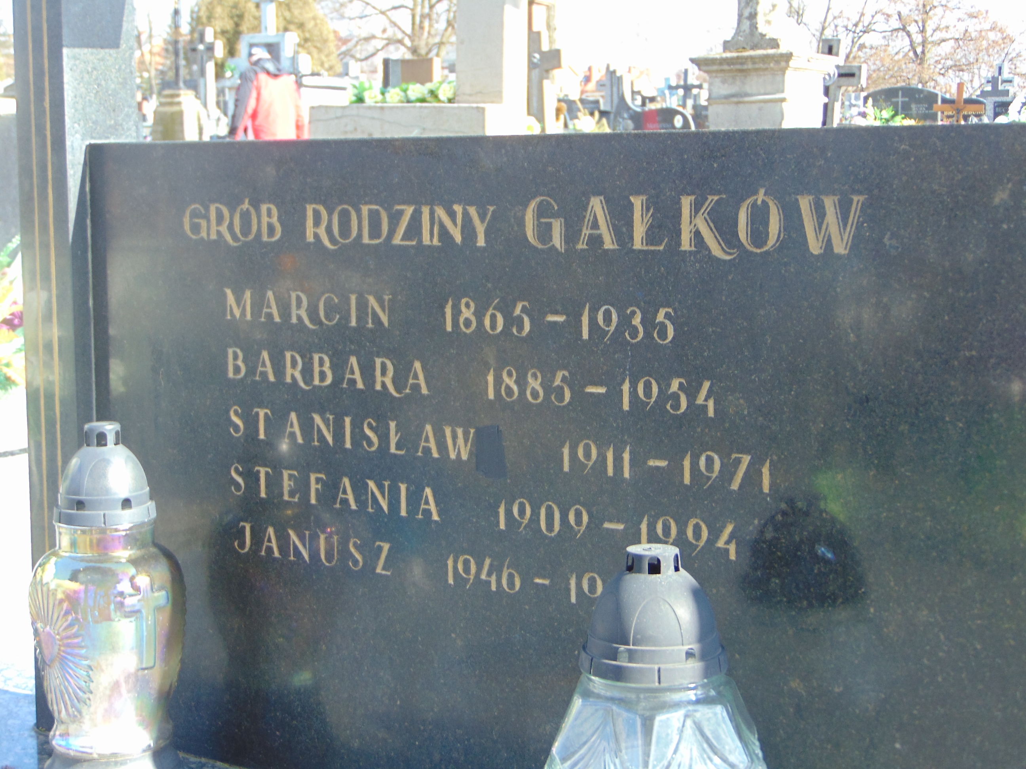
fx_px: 1778
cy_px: 384
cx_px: 513
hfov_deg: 32.2
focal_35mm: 60
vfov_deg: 24.4
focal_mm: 10.8
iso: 80
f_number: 3.6
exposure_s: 1/100
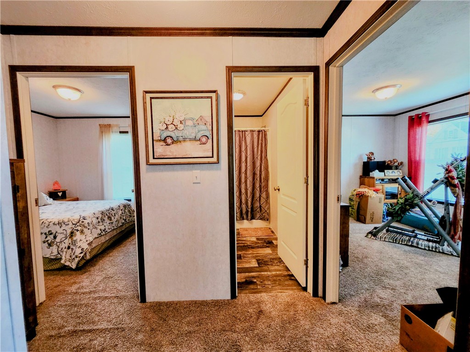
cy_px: 176
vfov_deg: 89.9
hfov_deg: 106.2
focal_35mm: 13
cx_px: 235
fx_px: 176
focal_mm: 1.74
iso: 320
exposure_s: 1/60
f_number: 2.2
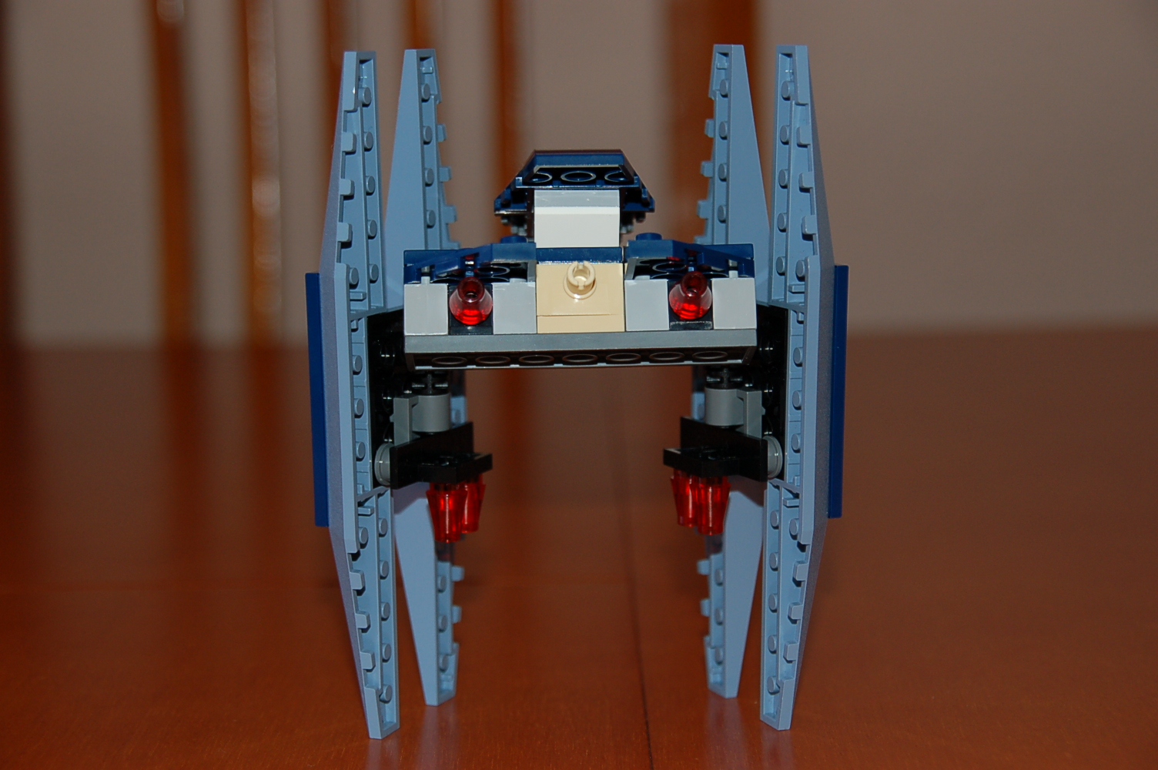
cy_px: 385
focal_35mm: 82
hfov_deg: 24.6
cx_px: 579
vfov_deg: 16.5
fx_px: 2651
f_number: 5.3
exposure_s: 1/60
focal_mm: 55
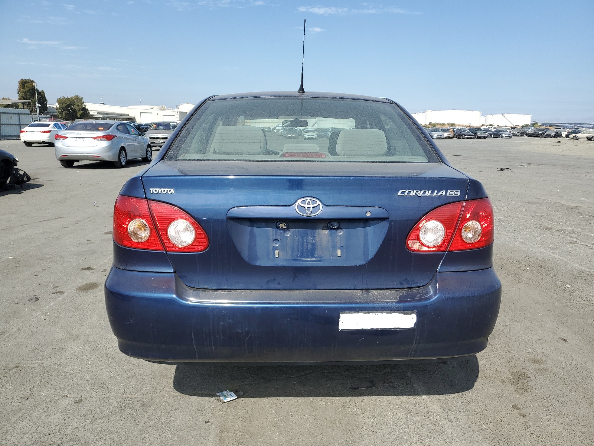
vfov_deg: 53.1
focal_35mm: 26
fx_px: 446
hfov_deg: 67.3
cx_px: 297
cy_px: 223
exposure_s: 1/3333
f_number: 1.5
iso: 50
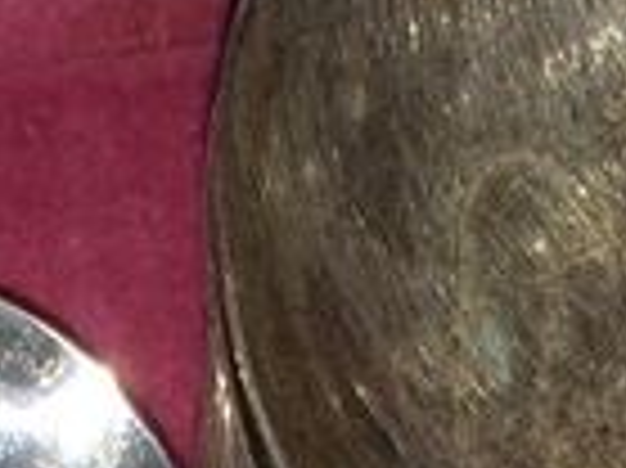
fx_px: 3505
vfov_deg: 7.3
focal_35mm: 194
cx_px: -288
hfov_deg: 9.9
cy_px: 1037
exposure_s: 1/103
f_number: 2.2
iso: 32
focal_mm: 4.12
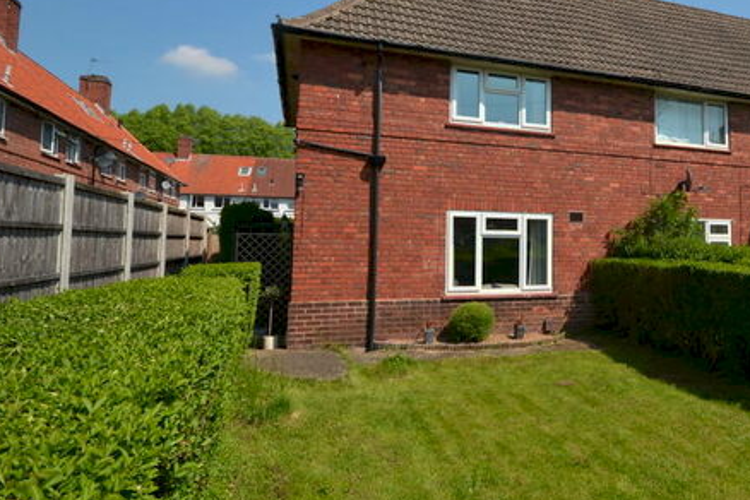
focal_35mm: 24
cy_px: 196
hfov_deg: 70.7
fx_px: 500
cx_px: 522
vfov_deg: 52.7
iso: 100
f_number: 9
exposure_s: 1/200
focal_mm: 10
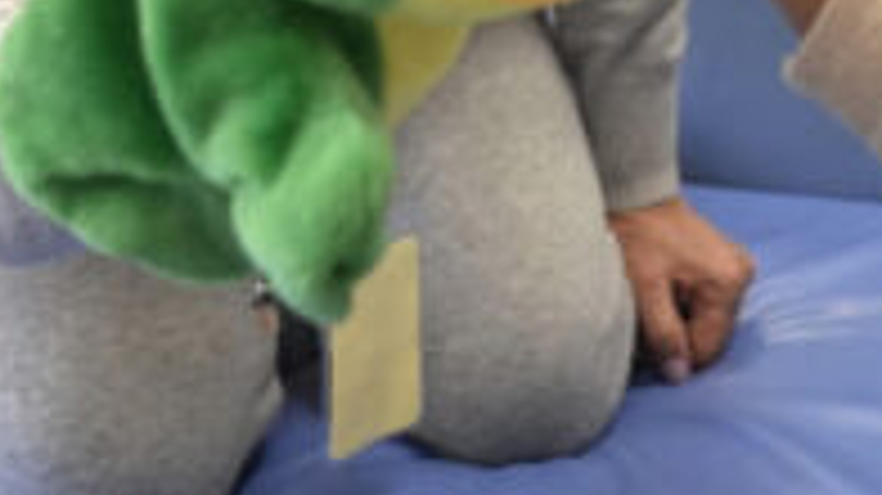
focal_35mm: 90
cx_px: 812
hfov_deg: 23.0
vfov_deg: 12.5
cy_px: -328
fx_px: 2104
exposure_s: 1/500
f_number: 3.5
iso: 3200
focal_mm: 25
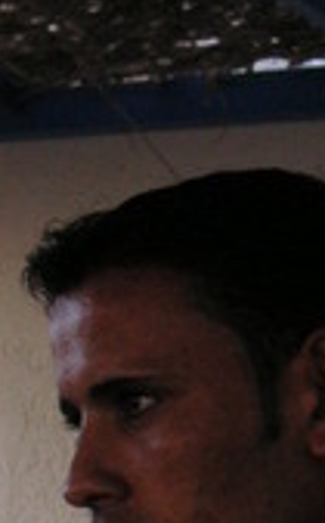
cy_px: 634
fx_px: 2647
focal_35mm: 186
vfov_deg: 11.1
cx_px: 260
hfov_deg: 7.0
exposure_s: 1/125
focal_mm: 6.1
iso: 50
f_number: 2.8
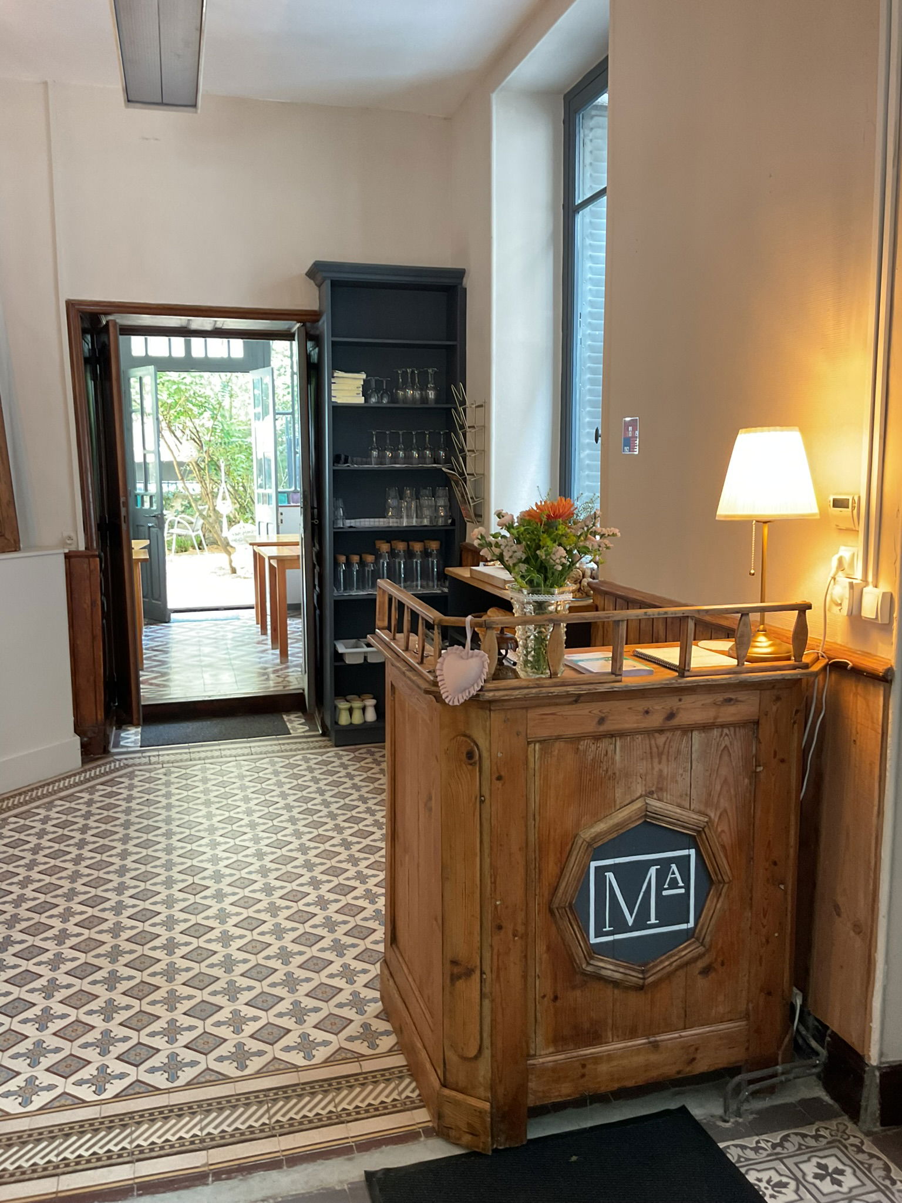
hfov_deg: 48.2
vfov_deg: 61.7
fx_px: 1008
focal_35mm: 29
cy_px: 602
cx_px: 451
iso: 320
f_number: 1.8
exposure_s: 1/30
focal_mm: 3
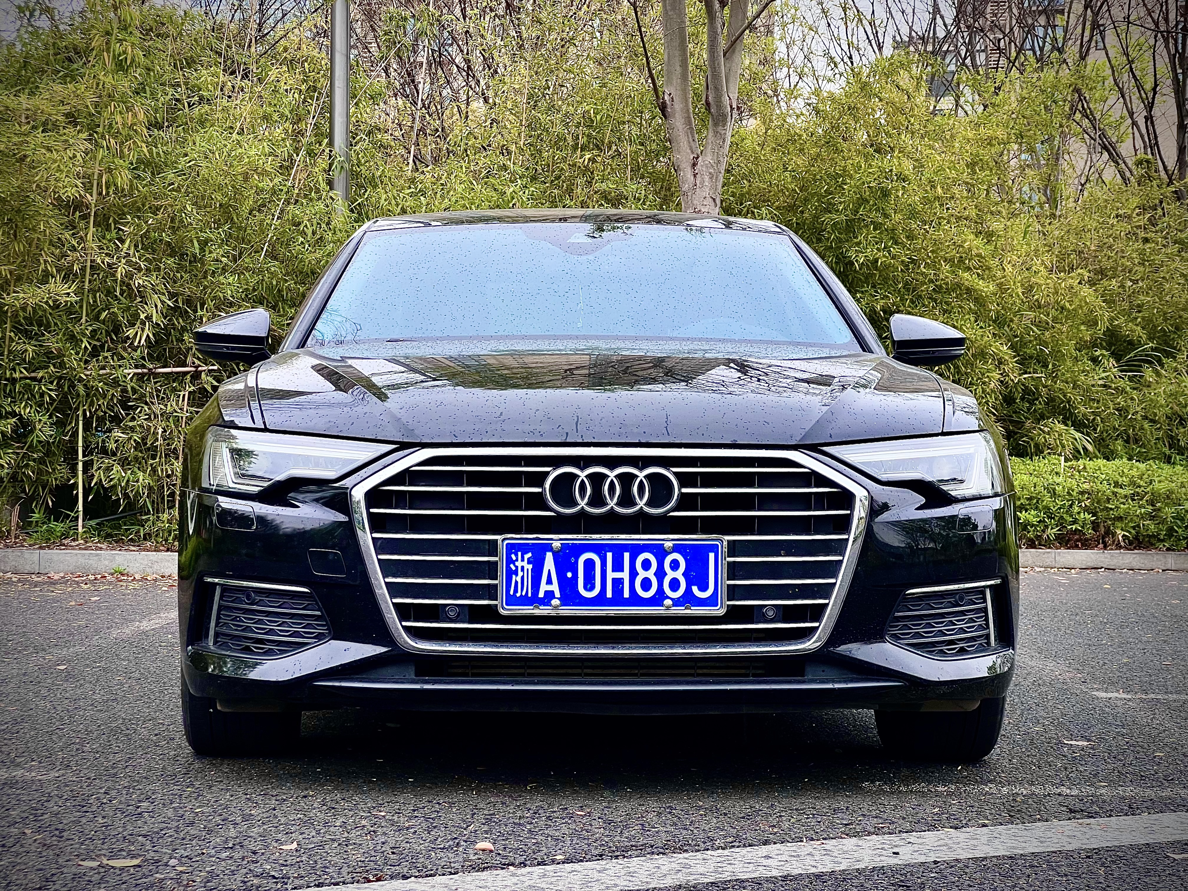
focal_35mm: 77
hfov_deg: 25.3
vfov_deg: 19.1
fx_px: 2643
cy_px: 446
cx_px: 594
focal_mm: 9
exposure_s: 1/99
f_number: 2.8
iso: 80
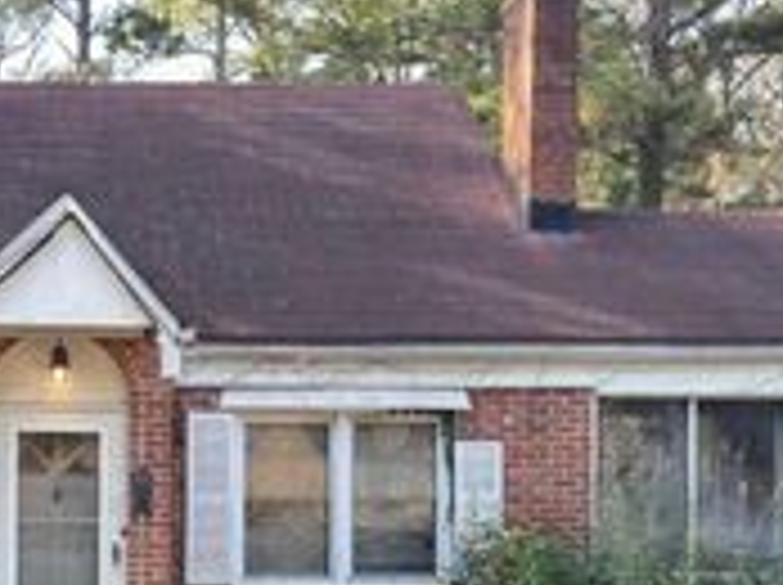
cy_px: 461
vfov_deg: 21.0
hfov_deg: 27.2
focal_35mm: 69
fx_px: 1559
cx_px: 81
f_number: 1.78
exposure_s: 1/161
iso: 100
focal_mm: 6.76
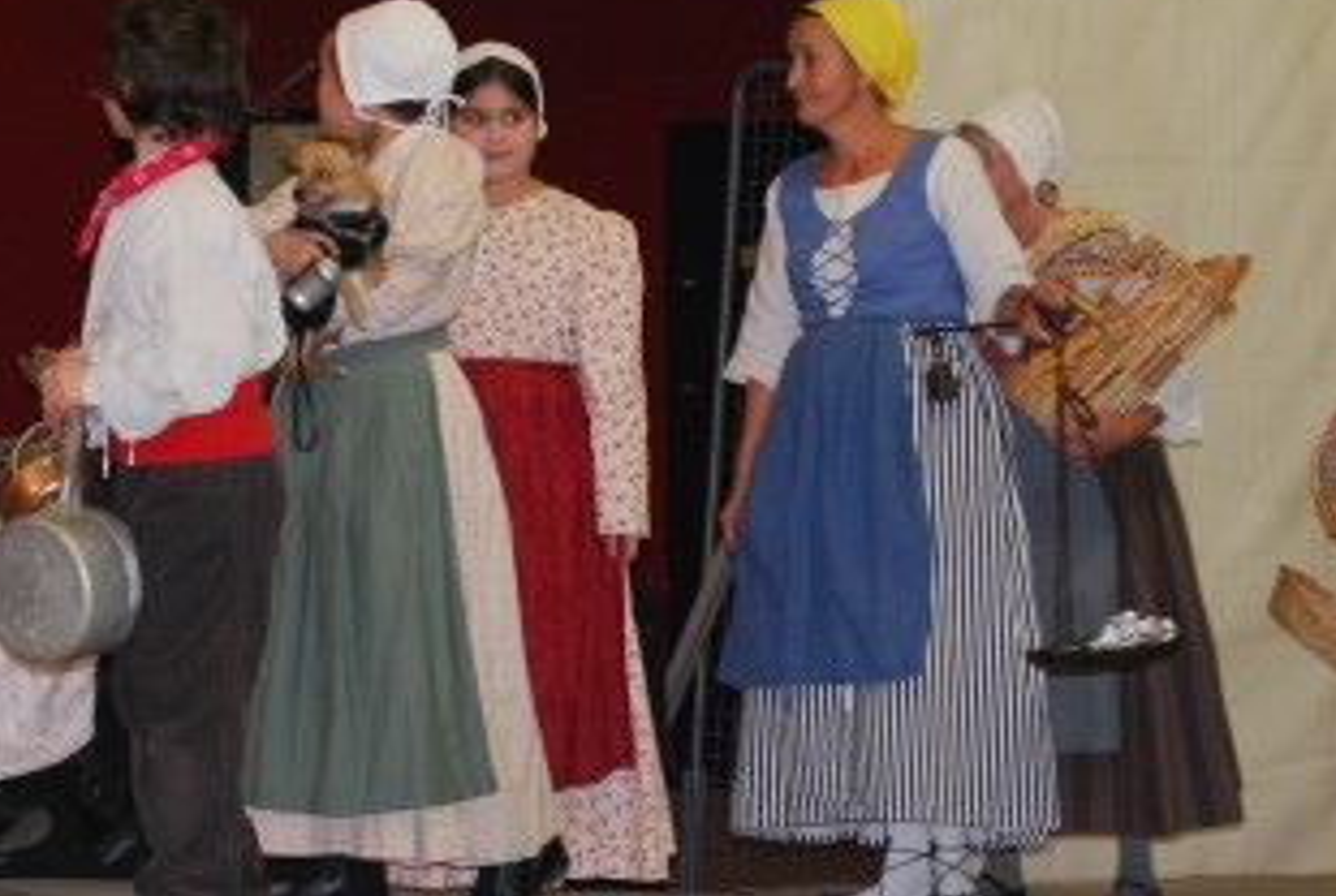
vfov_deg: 11.1
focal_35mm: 124
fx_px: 4611
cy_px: 308
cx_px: 547
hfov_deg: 16.5
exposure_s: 1/60
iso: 640
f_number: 5.3
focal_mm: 40
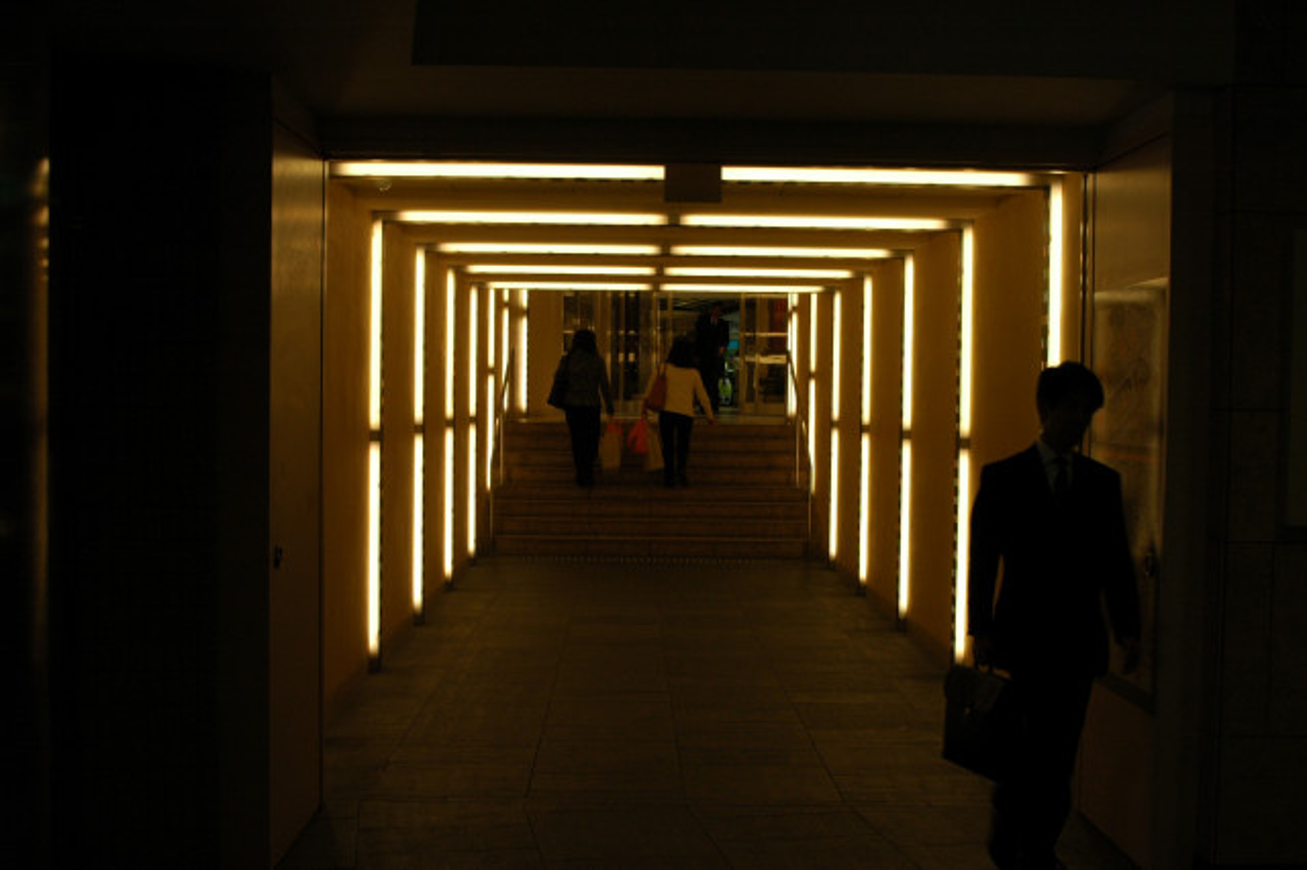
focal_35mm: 42
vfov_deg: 31.9
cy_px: 435
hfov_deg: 46.4
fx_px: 1524
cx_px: 654
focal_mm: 28
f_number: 6.3
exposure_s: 1/80
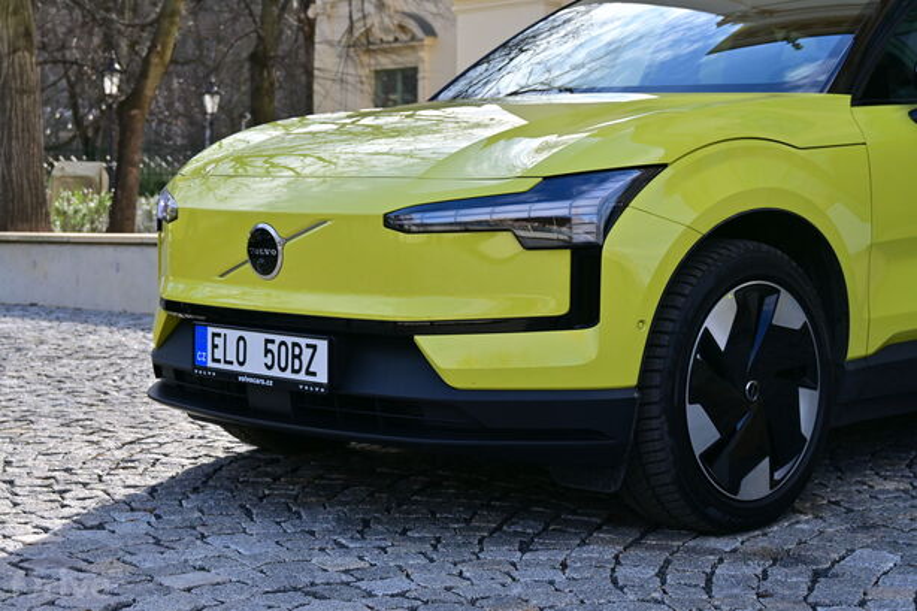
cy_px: 306
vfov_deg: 20.6
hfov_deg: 30.5
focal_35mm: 66
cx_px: 458
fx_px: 1681
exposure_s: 1/640
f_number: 6
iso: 250
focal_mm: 44
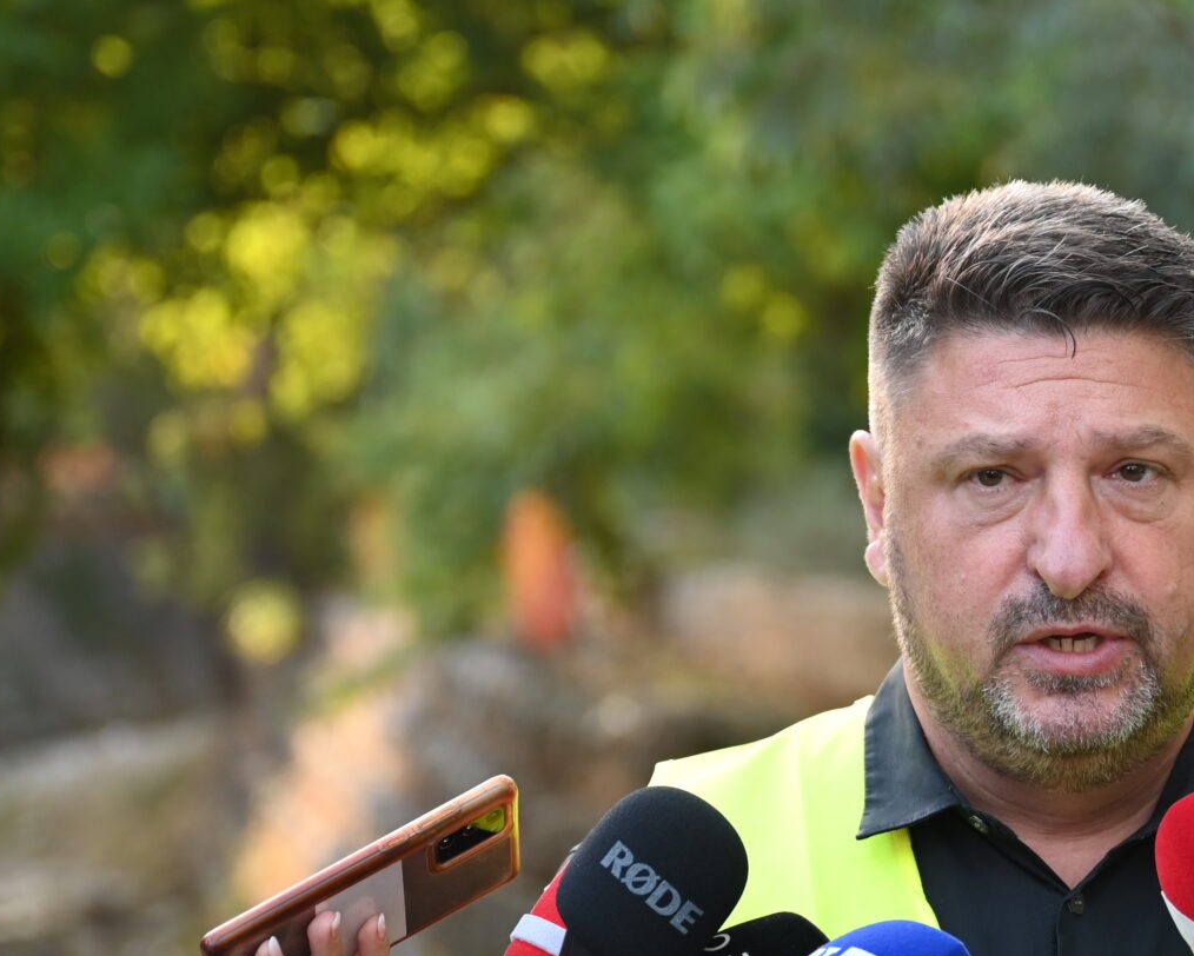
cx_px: 1026
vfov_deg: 10.9
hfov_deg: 13.5
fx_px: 5020
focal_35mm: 142
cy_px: 692
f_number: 2.8
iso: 400
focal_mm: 60
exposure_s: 1/250
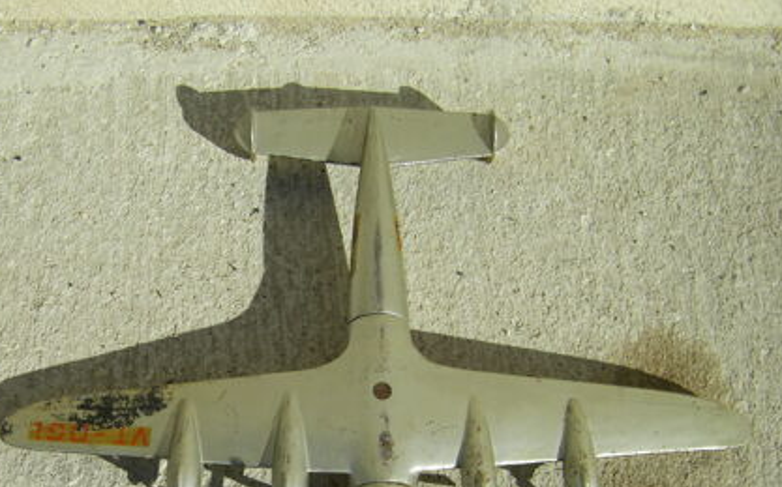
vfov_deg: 22.1
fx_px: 1235
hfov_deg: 35.0
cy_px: 373
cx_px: 324
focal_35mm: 58
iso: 64
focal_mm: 6.3
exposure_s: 1/320
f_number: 7
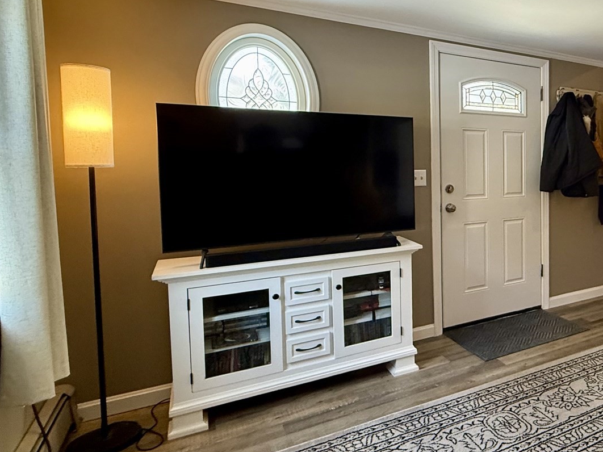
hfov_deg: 56.0
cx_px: 548
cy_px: 187
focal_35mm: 27
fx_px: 470
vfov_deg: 51.1
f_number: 2.2
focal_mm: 2.22
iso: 320
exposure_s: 1/60
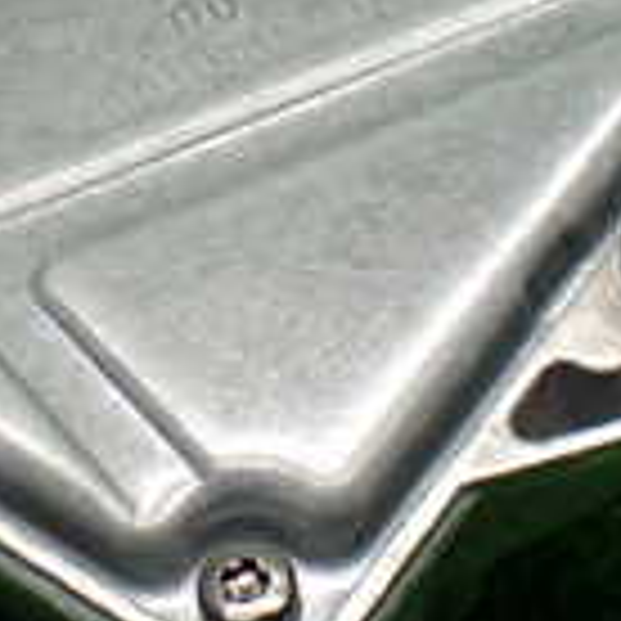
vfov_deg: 15.0
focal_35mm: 115
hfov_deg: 15.1
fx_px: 2334
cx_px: 117
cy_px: 58
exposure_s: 1/125
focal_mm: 5.4
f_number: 2.3
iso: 320
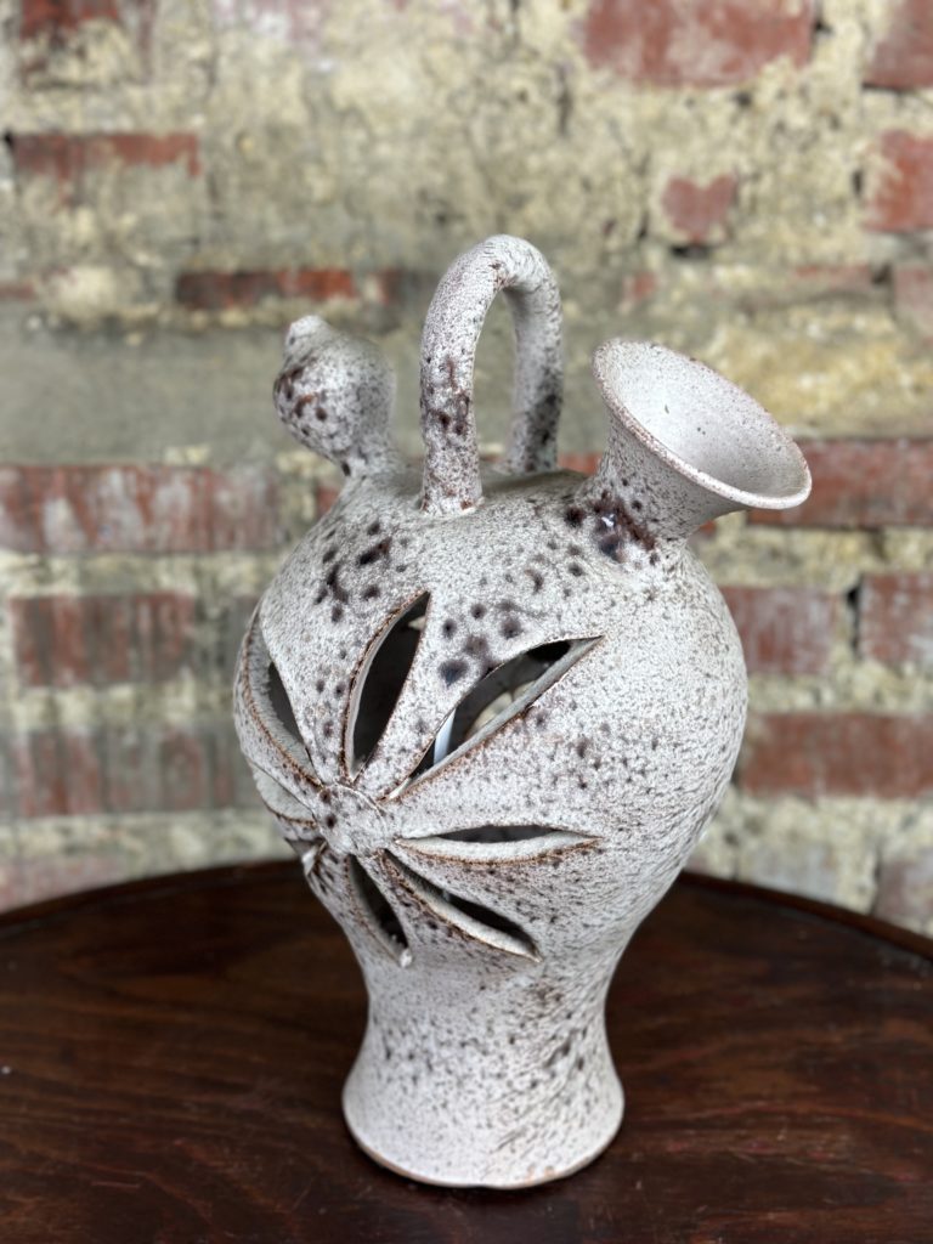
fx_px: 1725
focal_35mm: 48
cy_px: 622
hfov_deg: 30.3
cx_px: 466
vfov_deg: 39.7
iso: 125
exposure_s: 1/100
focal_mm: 6.86
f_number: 1.78
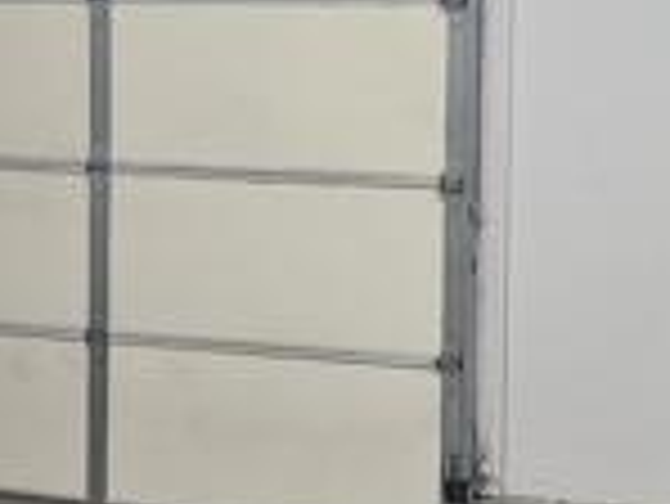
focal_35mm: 99
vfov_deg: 15.0
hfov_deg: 19.8
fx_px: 1918
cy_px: 202
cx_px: 355
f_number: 1.7
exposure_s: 1/120
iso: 160
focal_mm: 6.3
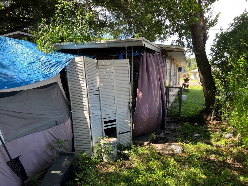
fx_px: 186
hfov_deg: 67.3
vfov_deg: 53.1
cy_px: 93
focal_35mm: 26
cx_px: 124
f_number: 1.5
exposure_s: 1/392
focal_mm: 5.7
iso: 50
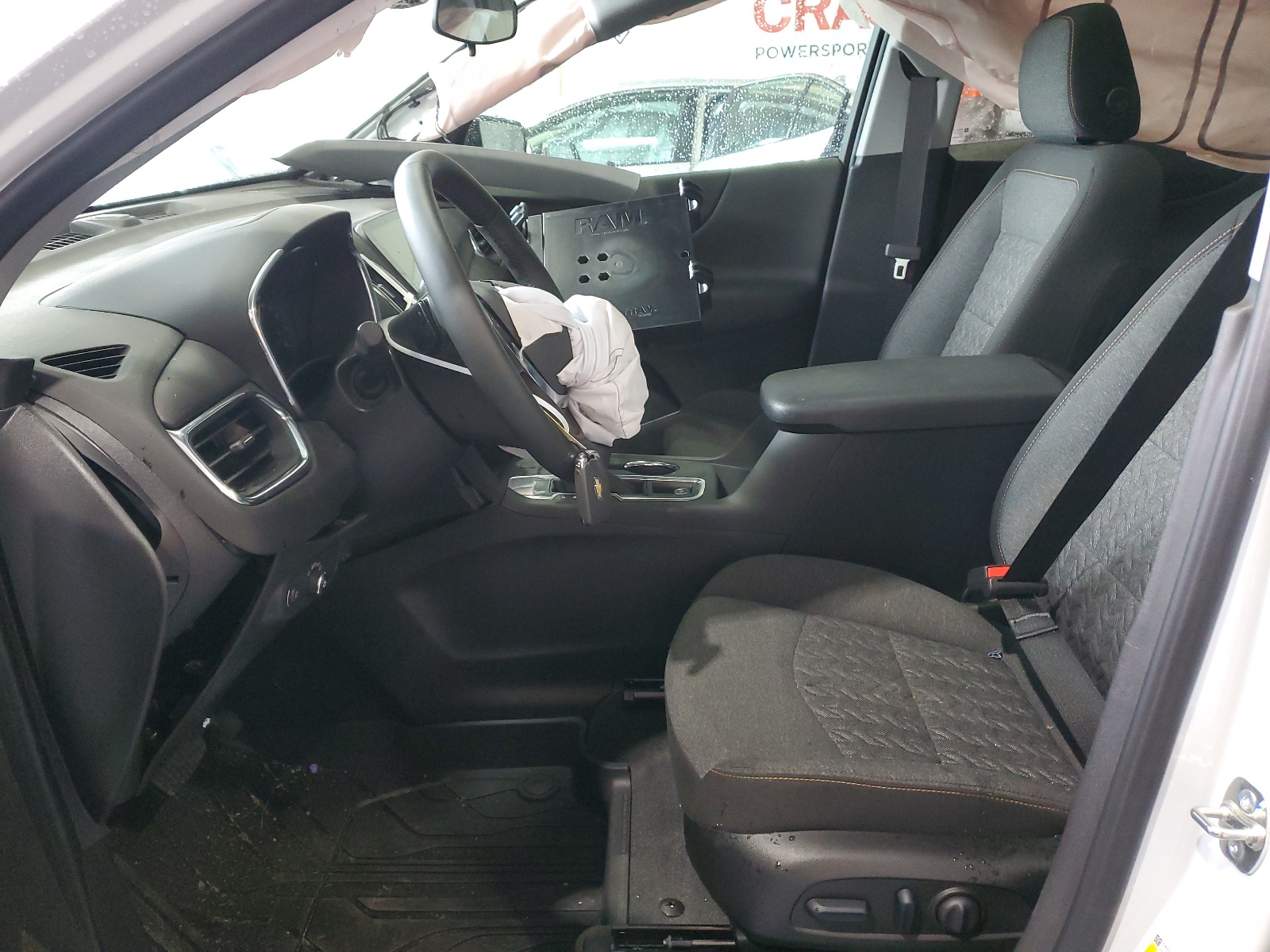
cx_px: 635
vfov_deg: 53.1
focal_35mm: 26
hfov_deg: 67.3
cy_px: 476
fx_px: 954
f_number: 1.5
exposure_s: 1/60.2
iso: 253
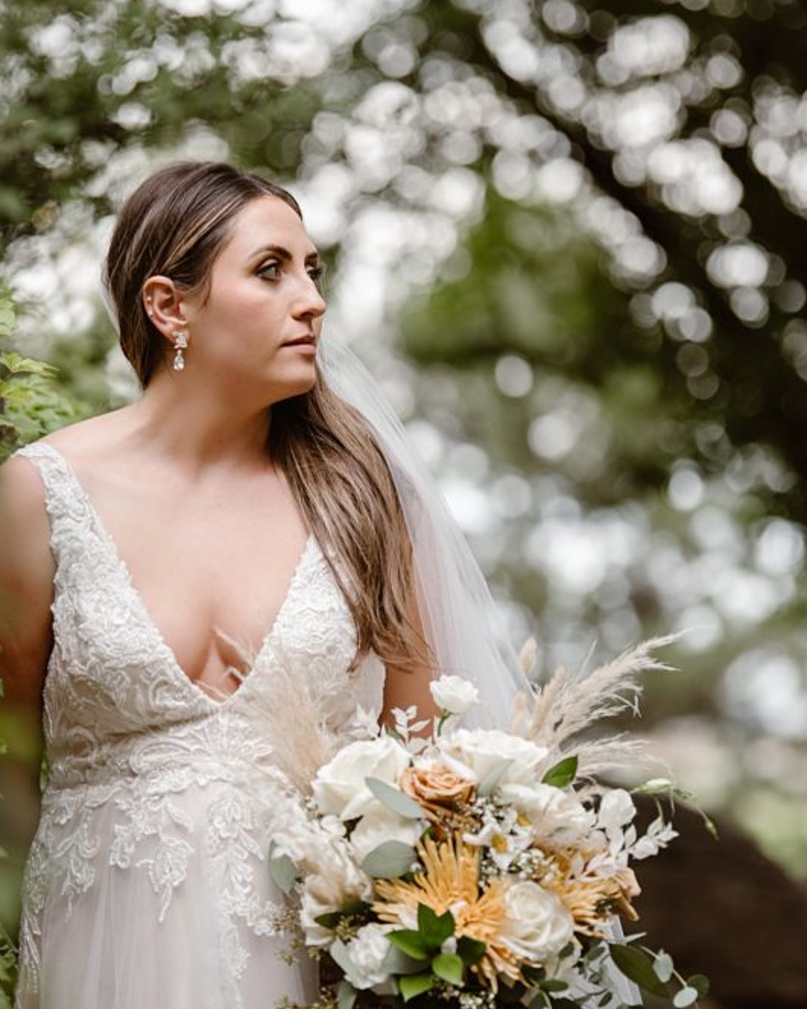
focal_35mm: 188
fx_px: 5614
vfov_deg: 10.3
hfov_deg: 8.2
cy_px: 530
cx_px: 316
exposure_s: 1/250
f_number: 2.8
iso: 640
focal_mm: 130
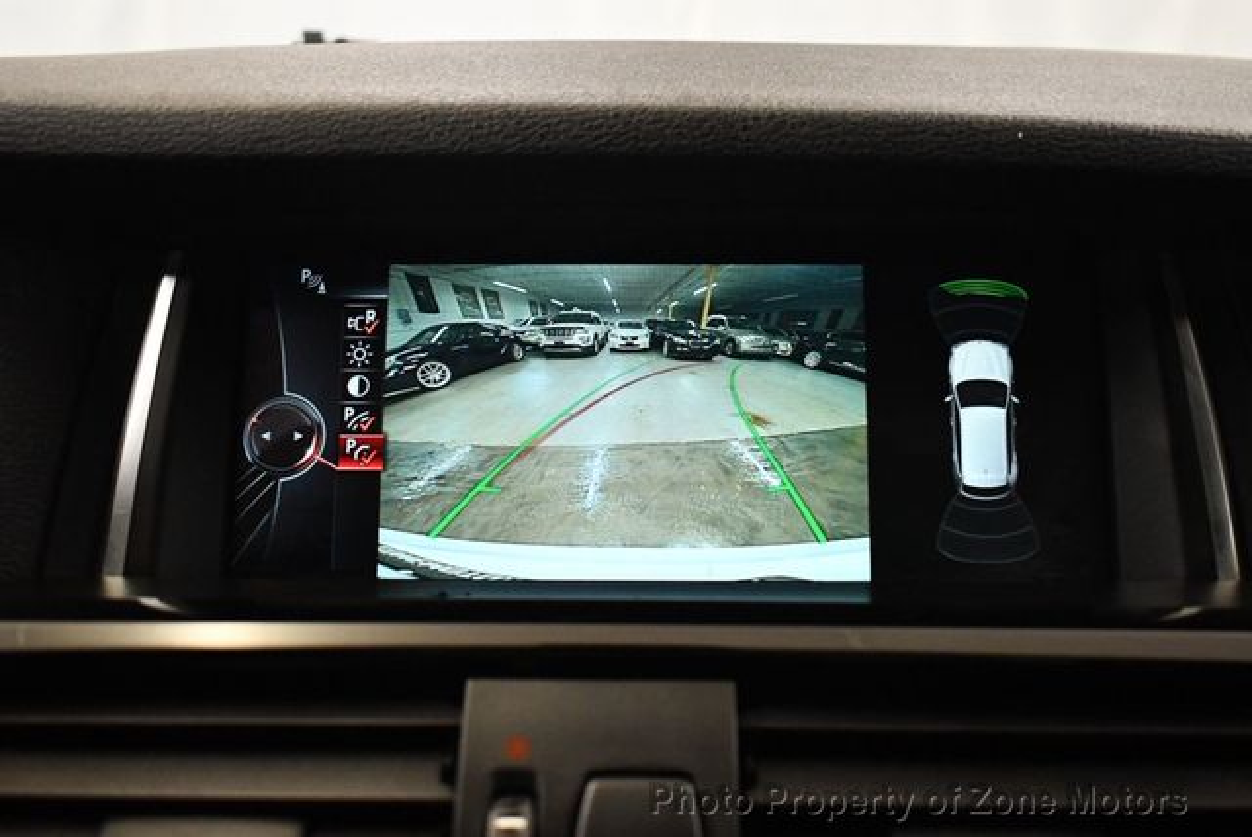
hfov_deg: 46.4
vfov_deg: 32.0
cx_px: 626
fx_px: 1462
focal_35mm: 42
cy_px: 418
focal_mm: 21
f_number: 3.8
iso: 3200
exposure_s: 1/125
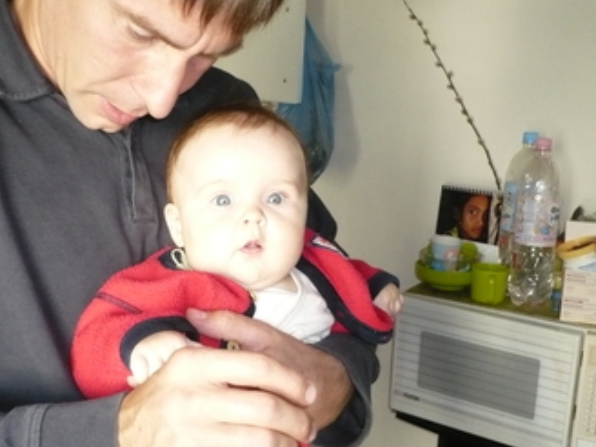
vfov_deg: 30.3
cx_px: 238
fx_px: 826
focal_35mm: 48
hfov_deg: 39.5
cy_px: 242
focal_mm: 5.8
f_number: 2.8
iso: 400
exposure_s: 1/60
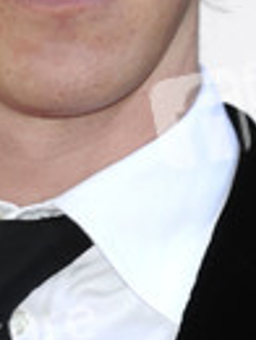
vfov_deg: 3.3
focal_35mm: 597
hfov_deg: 2.5
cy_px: -24
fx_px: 5872
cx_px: 48
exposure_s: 1/160
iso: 200
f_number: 5
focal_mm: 135
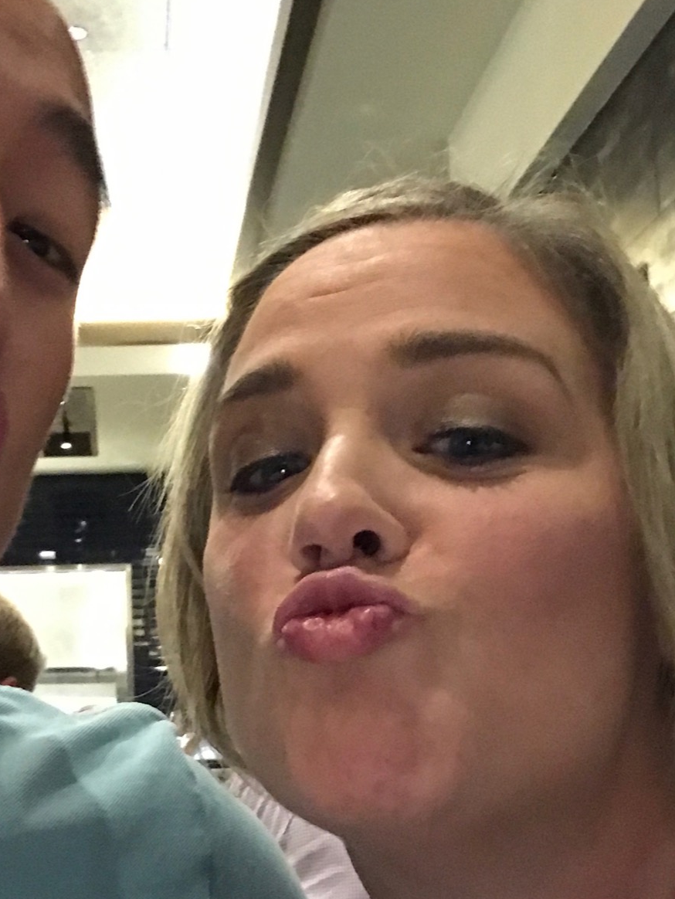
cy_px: 552
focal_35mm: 55
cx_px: 168
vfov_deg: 34.8
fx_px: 1429
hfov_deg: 26.2
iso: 800
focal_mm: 2.87
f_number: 2.2
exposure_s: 1/15
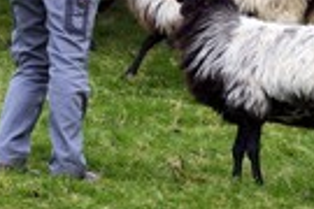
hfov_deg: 3.3
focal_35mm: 622
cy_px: -35
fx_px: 5425
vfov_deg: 2.2
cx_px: 195
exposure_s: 1/250
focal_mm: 200
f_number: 8
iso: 400
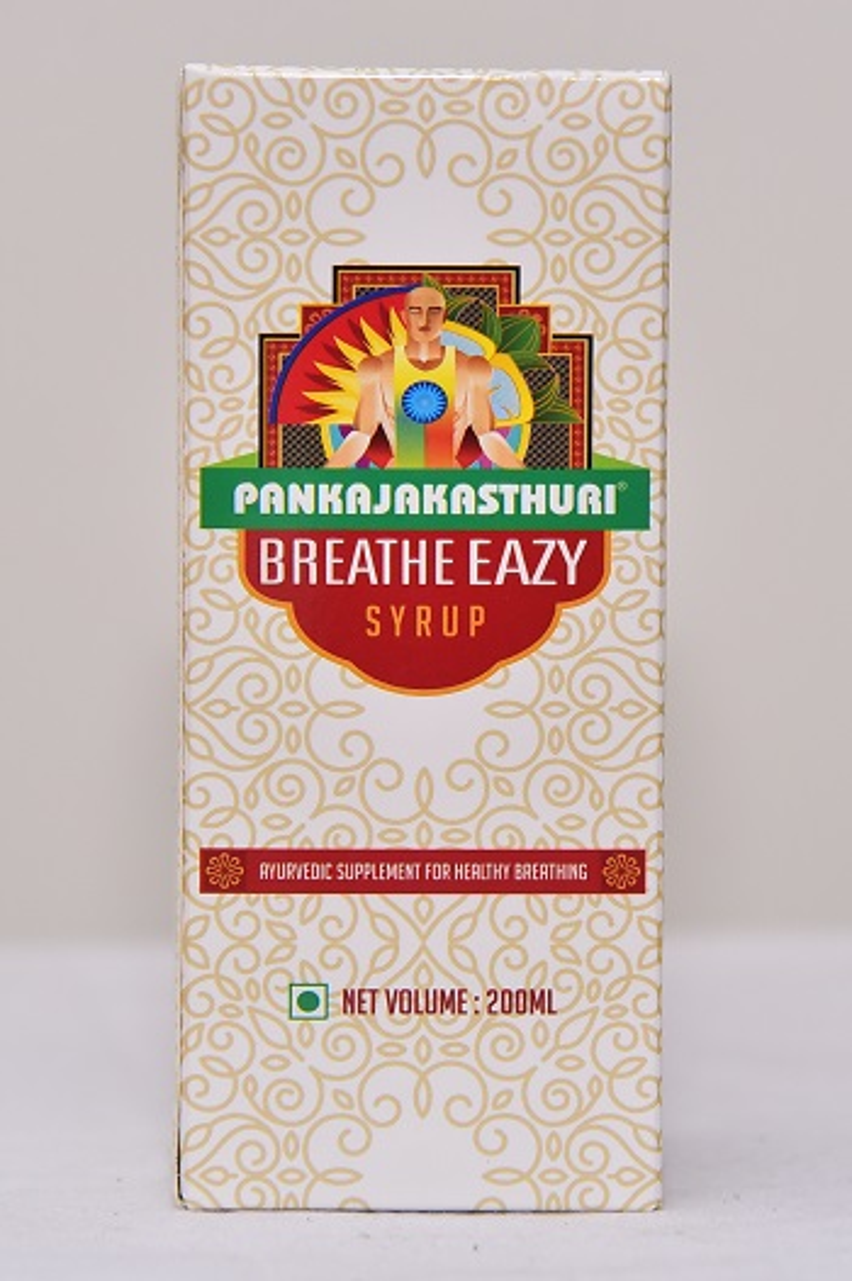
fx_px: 3554
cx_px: 426
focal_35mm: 100
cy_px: 640
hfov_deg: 13.7
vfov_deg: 20.4
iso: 1600
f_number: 5
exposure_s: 1/200
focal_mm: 100
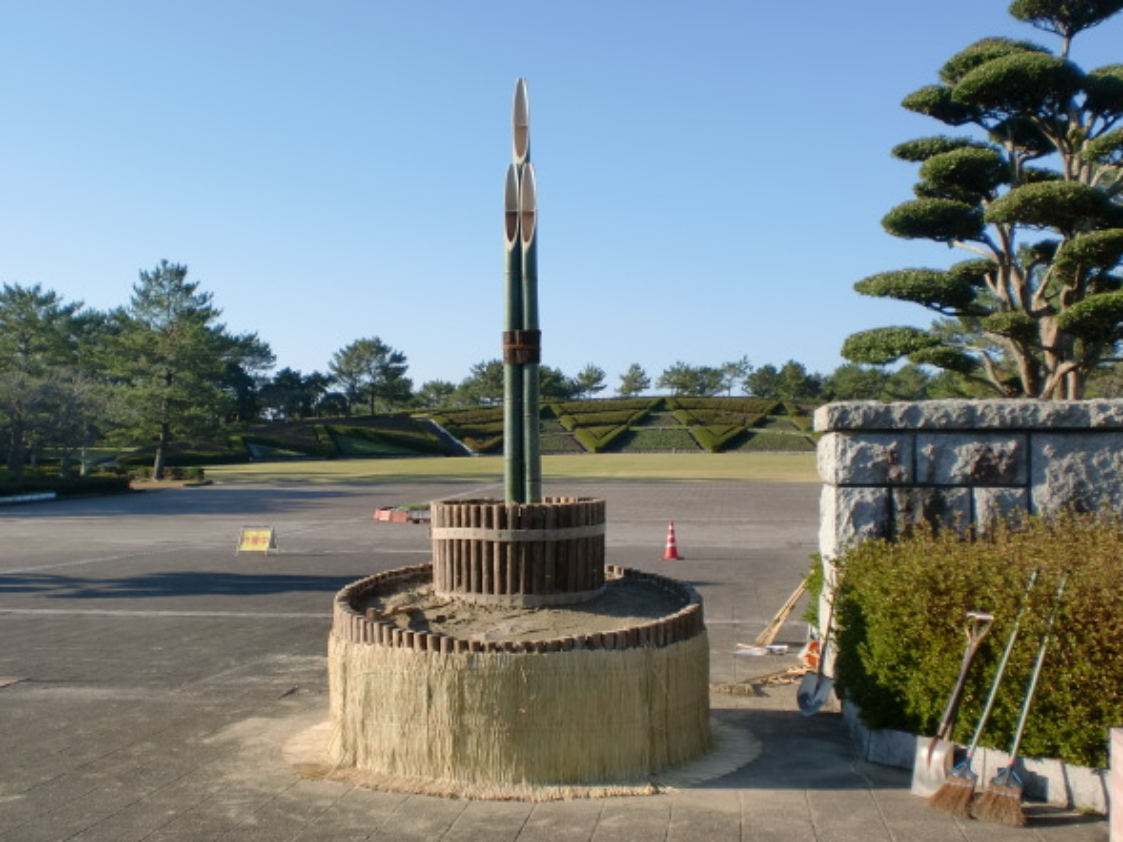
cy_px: 438
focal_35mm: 38
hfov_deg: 48.9
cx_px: 530
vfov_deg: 37.7
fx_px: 1233
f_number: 3.1
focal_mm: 6.3
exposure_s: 1/640
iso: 64
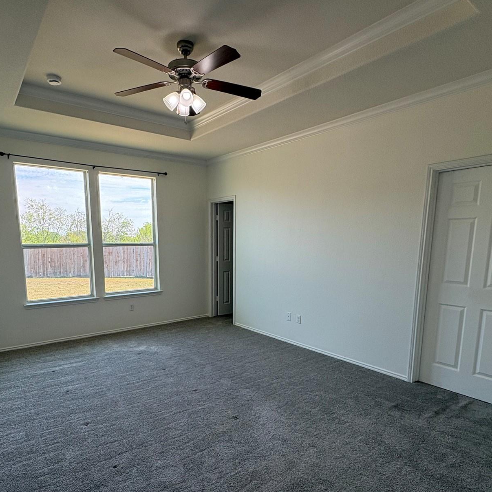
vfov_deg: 71.5
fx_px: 338
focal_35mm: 21
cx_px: 213
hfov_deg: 71.8
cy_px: 291
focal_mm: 2.22
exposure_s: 1/129
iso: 64
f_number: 2.2
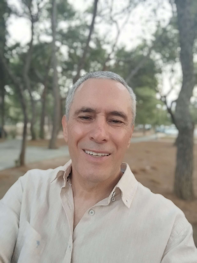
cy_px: 132
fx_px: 152
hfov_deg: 66.0
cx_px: 98
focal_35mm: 20
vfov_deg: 81.7
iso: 310
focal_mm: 3.48
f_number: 2.45
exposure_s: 1/20
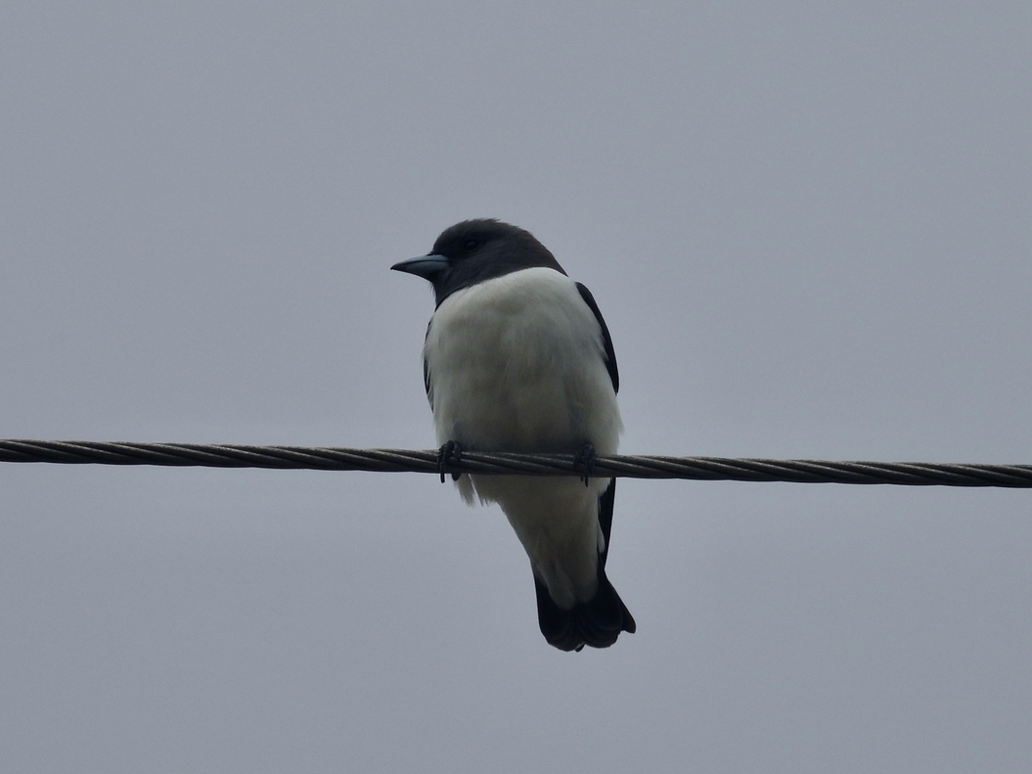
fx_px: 32224
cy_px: 401
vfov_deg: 1.4
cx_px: 527
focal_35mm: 1081
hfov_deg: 1.8
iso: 140
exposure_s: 1/320
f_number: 5.6
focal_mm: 178
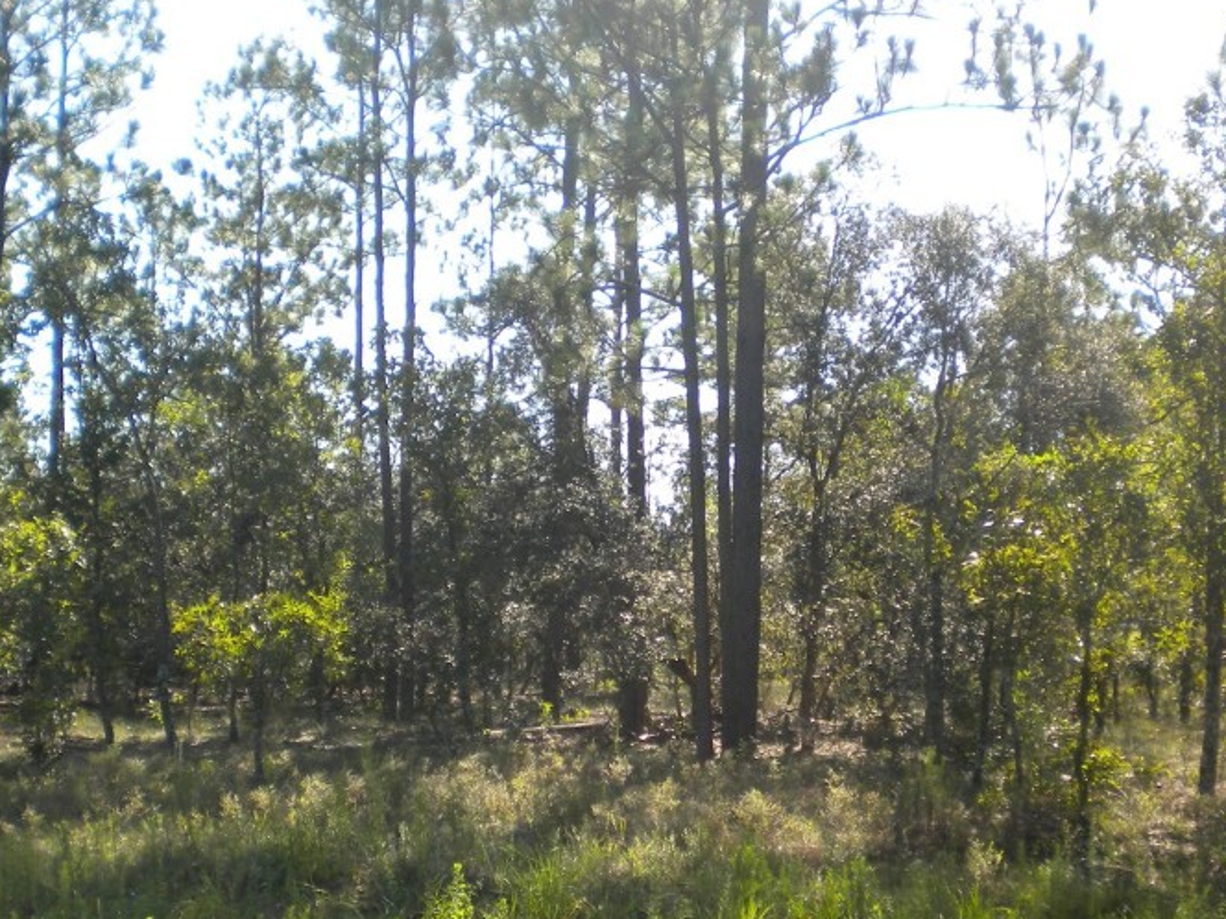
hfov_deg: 35.5
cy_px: 688
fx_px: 1913
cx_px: 511
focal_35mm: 54
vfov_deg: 26.7
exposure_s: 1/467
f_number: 3.1
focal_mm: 6.3
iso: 93
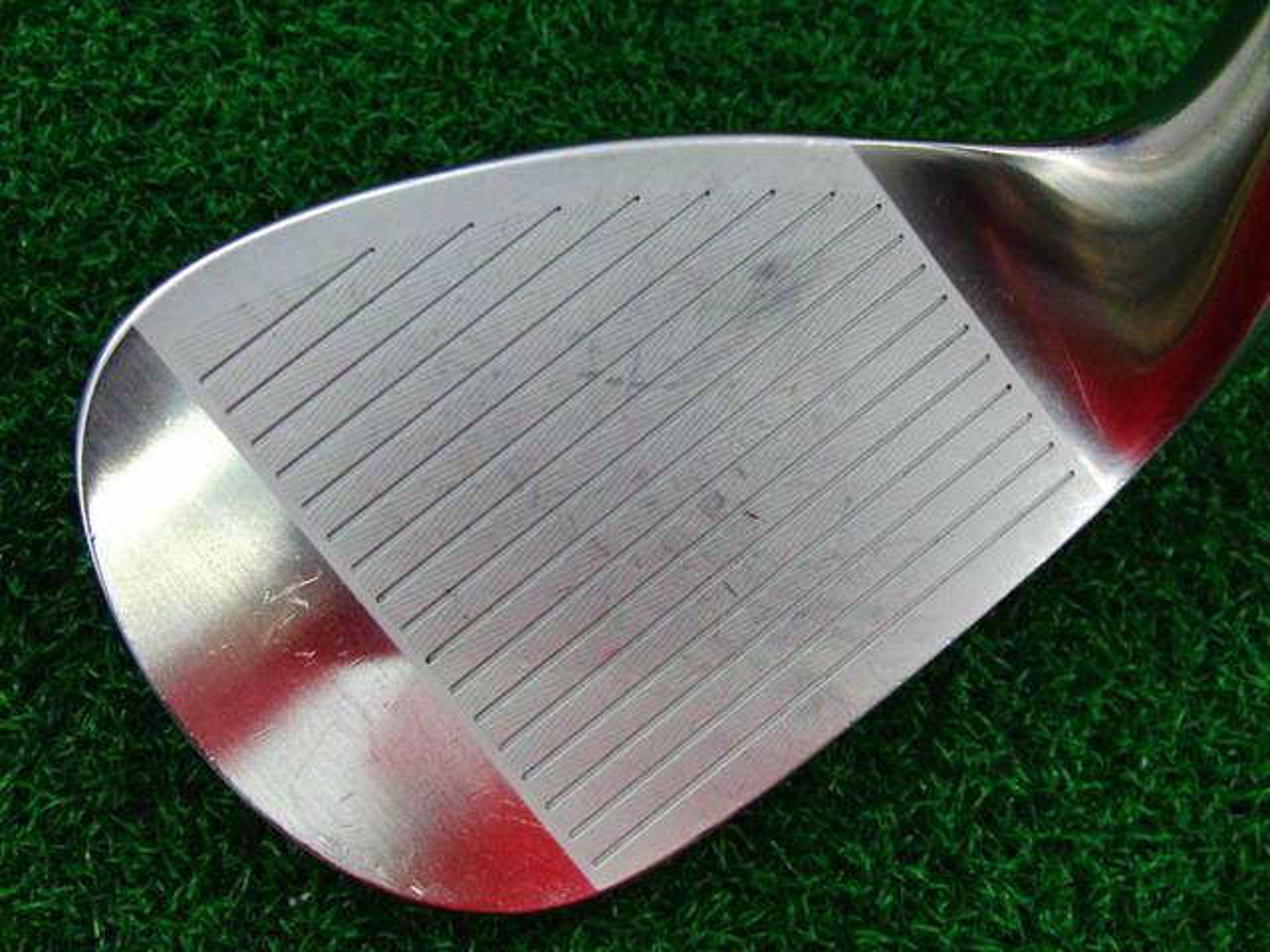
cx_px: 635
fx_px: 1357
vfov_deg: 38.7
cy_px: 476
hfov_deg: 50.1
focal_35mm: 37
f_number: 3.6
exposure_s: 1/60
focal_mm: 6.42
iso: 400
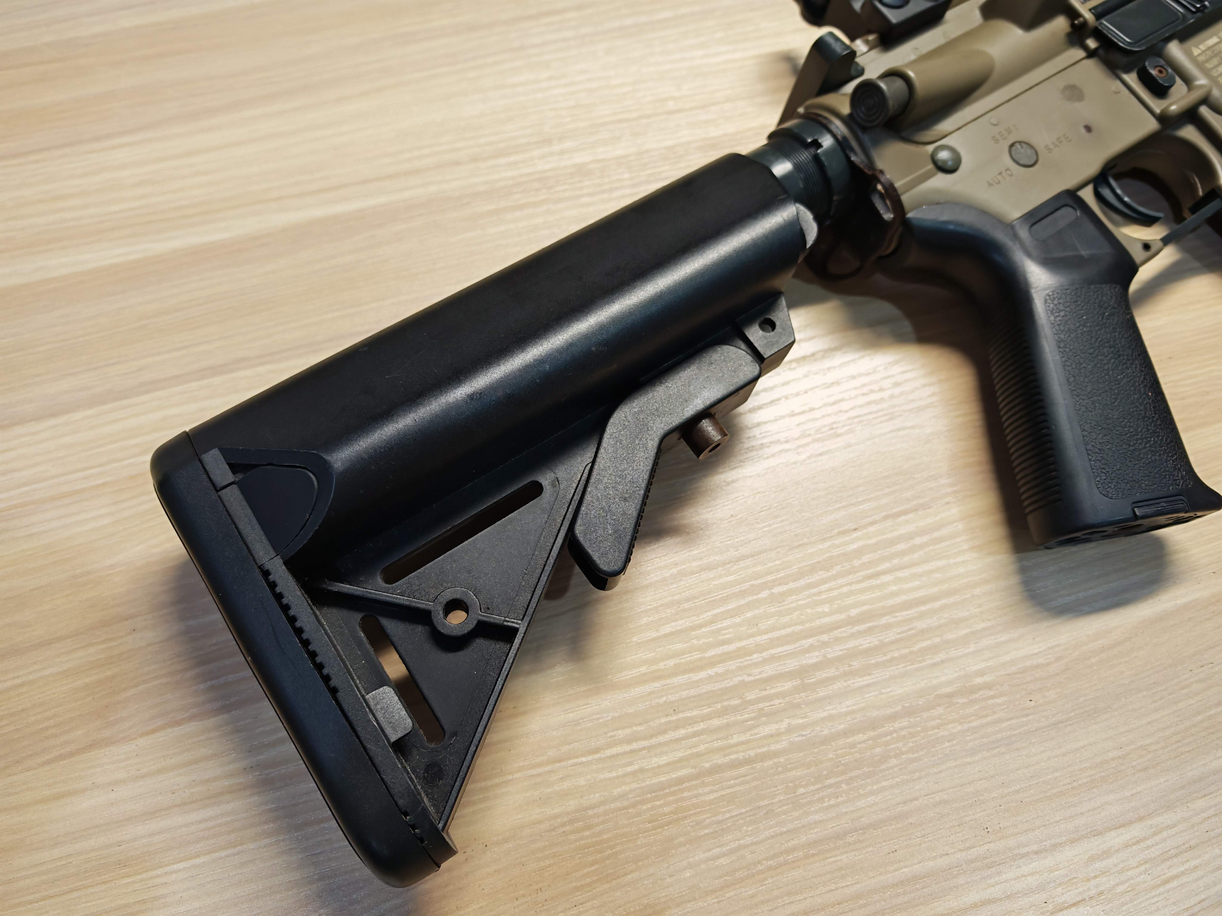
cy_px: 458
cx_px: 611
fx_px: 847
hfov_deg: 71.6
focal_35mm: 24
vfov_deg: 56.8
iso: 160
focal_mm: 6.83
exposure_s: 1/100
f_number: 2
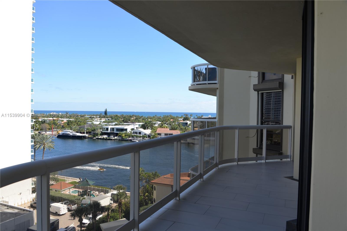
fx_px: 270
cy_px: 116
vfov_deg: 46.4
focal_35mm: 28
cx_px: 174
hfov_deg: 65.5
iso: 140
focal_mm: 28
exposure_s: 1/250
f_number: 8
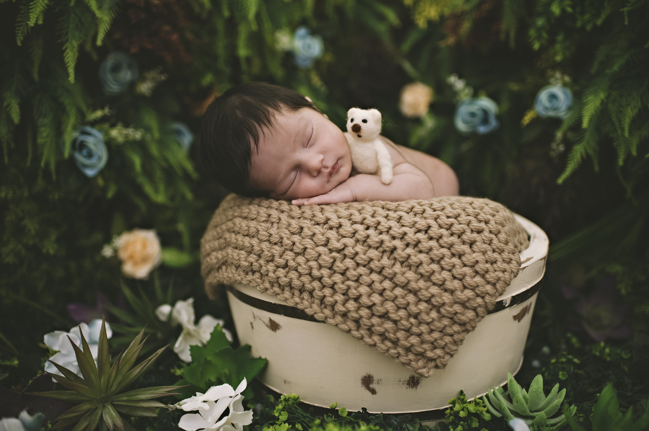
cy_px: 216
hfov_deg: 54.5
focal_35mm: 35
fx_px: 630
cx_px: 324
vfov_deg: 37.8
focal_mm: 35
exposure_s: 1/125
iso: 320
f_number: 1.8
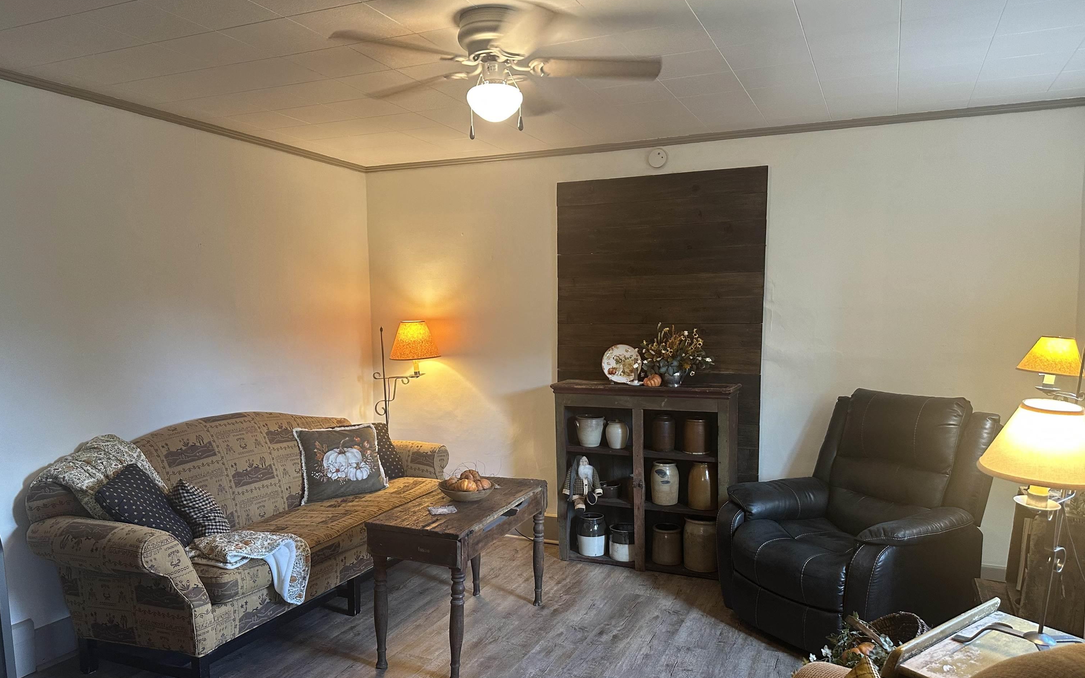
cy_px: 405
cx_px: 536
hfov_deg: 70.4
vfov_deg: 47.3
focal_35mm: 26
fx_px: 769
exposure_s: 1/60
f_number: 1.78
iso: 200
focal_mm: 6.86
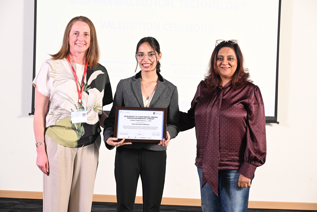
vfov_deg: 16.9
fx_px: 713
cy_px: 106
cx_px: 158
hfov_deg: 25.1
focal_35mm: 81
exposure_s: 1/125
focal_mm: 81
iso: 800
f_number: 8
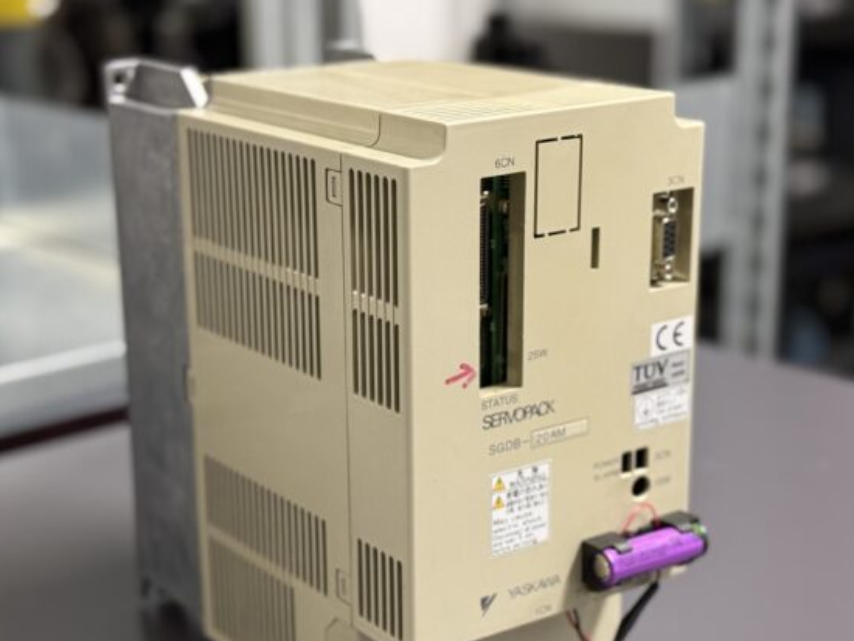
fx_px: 1654
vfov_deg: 21.9
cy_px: 397
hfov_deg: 28.9
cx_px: 393
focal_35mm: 67
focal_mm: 6.76
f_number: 1.78
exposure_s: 1/33
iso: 250
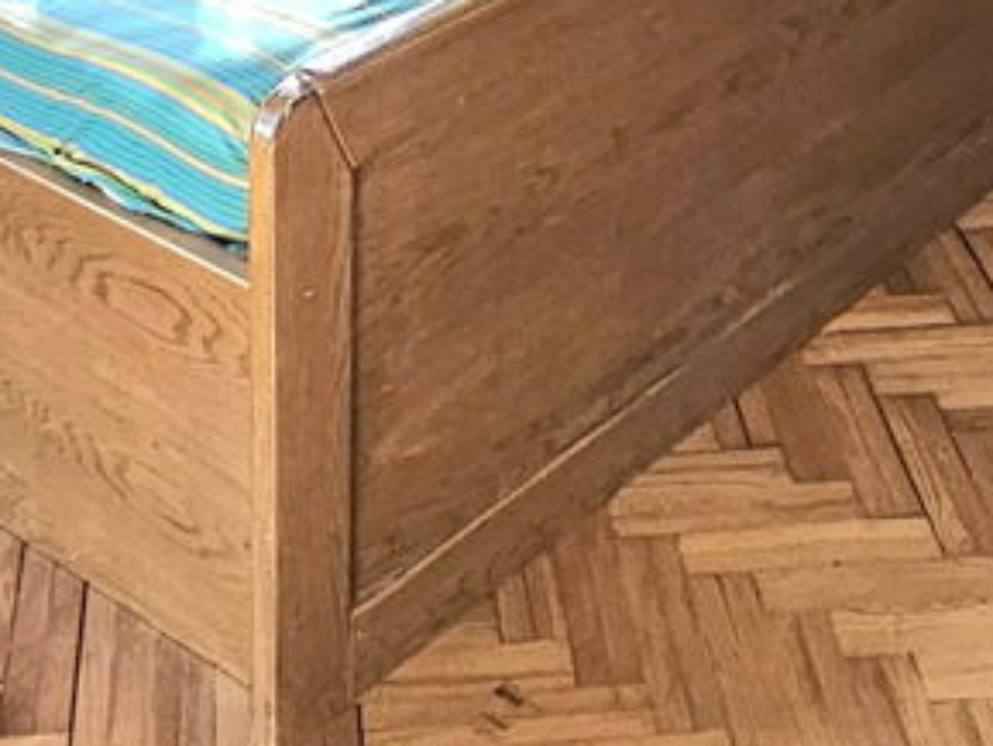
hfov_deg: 26.9
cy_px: -416
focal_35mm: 72
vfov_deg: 18.0
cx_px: 629
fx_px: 2066
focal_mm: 2.2
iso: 80
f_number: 2.2
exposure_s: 1/50.3
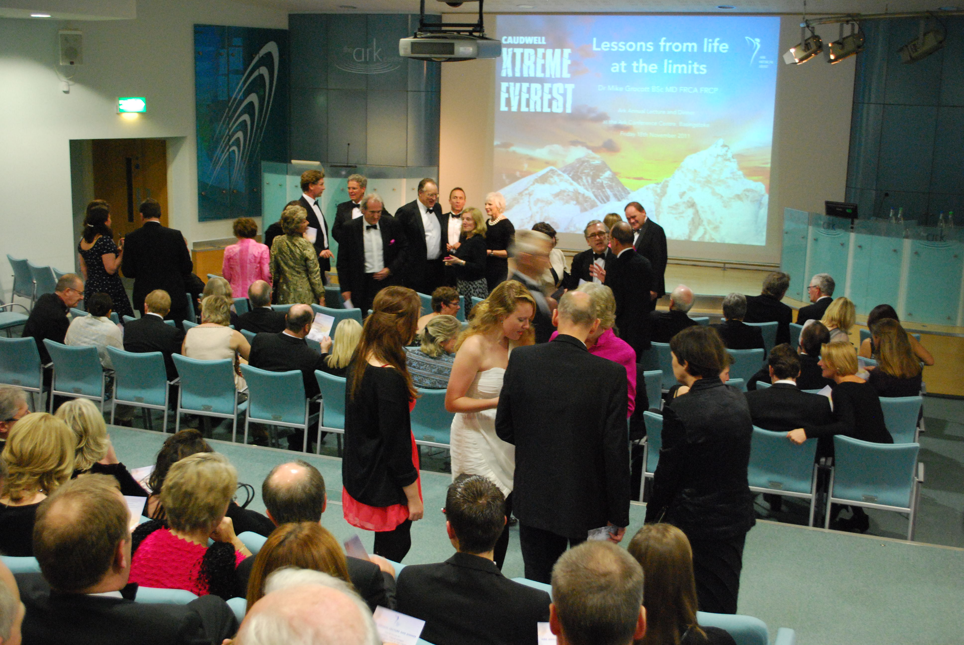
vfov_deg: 32.0
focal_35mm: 42
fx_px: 1126
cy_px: 322
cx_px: 482
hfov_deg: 46.3
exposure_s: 1/15
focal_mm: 28
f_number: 4.5
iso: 1600
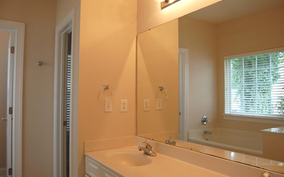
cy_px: 85
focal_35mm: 28
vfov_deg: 44.5
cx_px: 143
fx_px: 217
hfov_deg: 66.5
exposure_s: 1/80
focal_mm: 18
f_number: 4.5
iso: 400
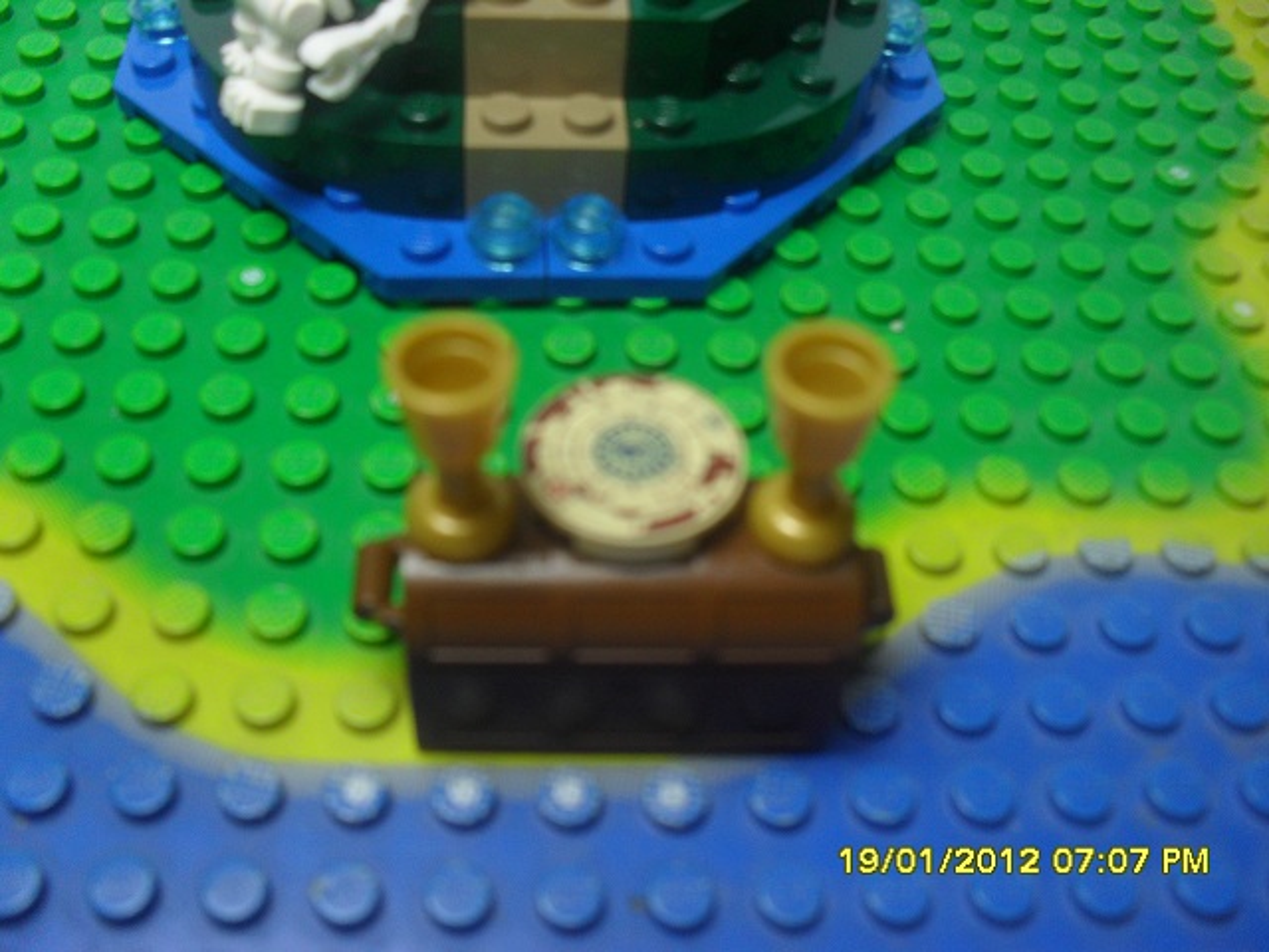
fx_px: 1283
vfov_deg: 40.7
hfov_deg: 52.6
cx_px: 634
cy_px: 476
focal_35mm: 35
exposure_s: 1/90
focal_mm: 6.3
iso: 100
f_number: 3.2
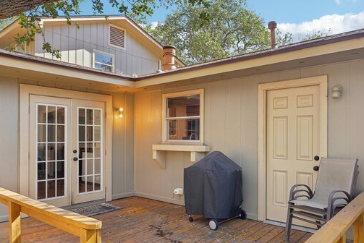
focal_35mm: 28
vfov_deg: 46.4
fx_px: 283
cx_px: 182
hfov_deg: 65.4
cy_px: 136
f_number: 8
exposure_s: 1/30
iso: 125
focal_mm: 22
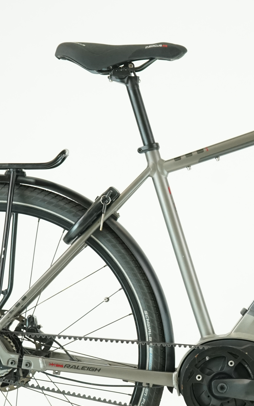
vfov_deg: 16.0
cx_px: 258
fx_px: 1439
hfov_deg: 10.0
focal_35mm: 130
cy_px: 251
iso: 2000
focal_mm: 59
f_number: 5
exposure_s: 1/200
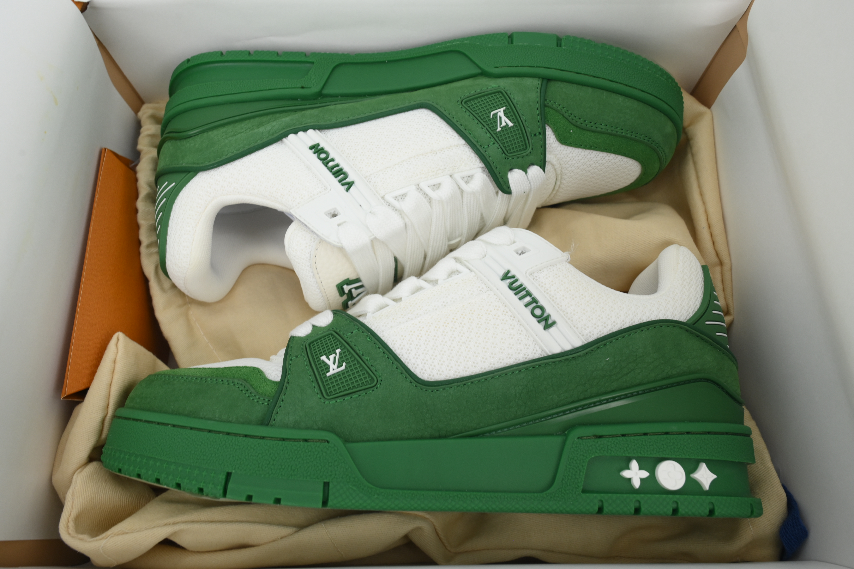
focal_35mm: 24
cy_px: 284
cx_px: 427
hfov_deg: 73.7
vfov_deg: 53.1
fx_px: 569
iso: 400
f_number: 10
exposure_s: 1/100
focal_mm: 24
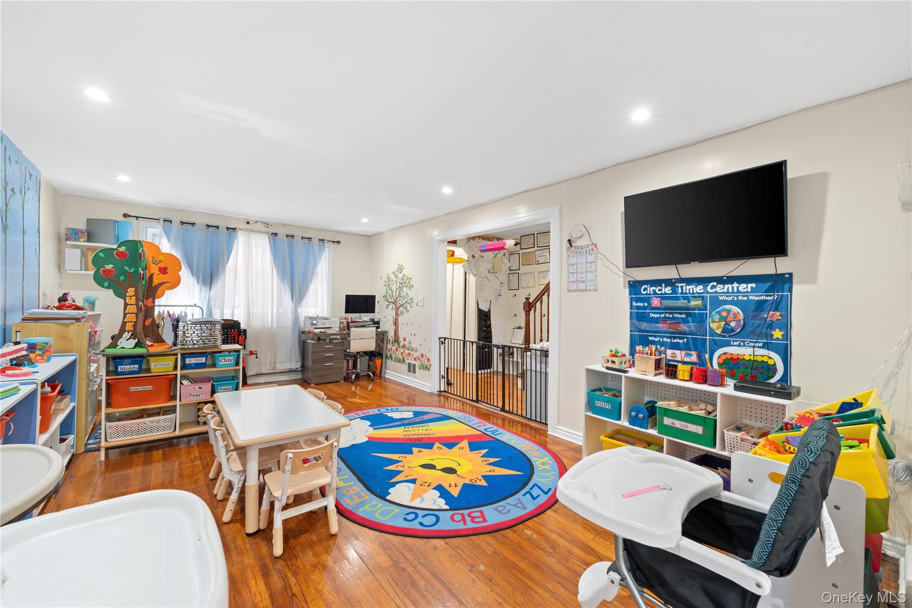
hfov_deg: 104.3
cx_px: 456
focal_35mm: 14
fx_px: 355
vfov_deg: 81.2
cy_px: 304
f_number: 10
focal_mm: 14
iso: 320
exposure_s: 1.3
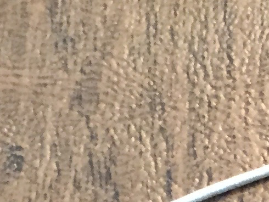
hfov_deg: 9.6
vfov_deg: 6.9
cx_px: 523
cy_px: 628
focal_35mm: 193
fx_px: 1501
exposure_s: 1/20
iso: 250
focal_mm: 4.15
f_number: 2.2
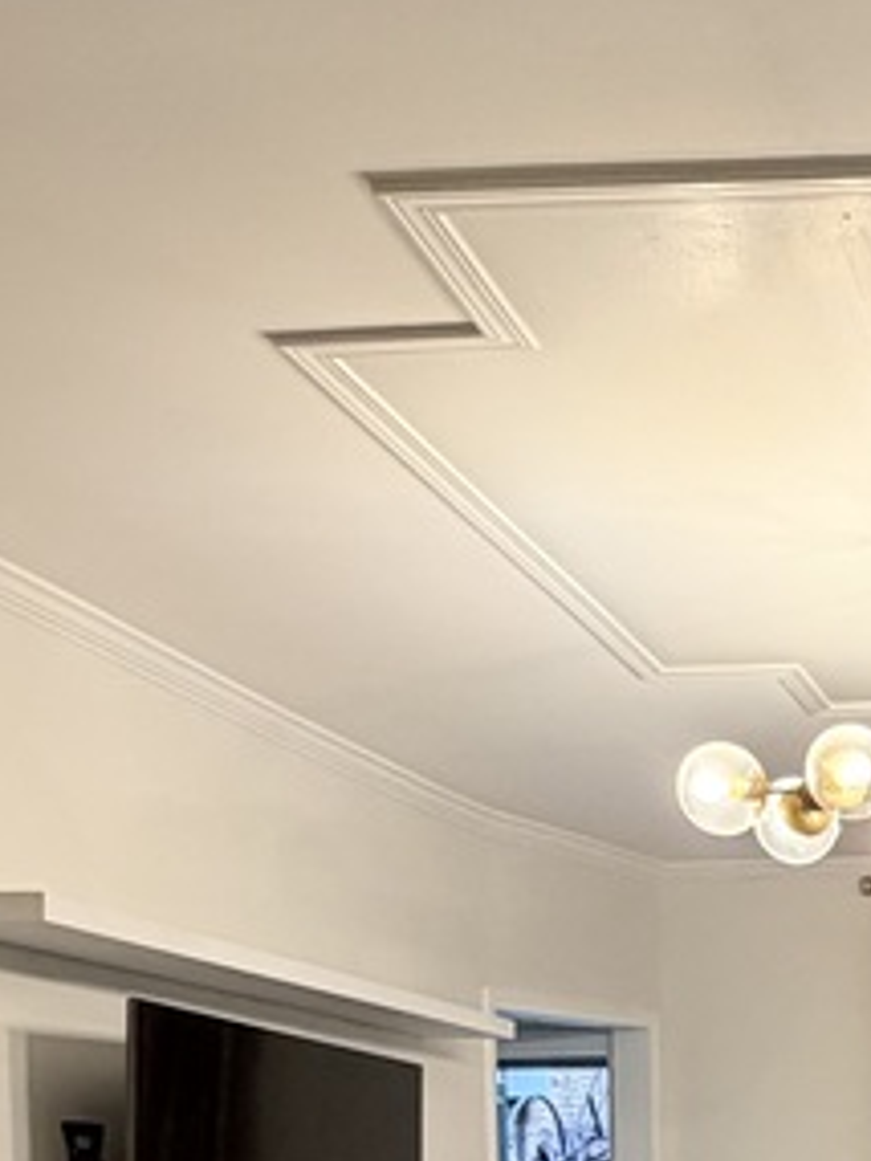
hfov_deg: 24.2
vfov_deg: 31.7
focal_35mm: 53
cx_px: 1123
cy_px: 1295
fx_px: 1777
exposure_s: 1/60
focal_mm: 2.22
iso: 200
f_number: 2.2
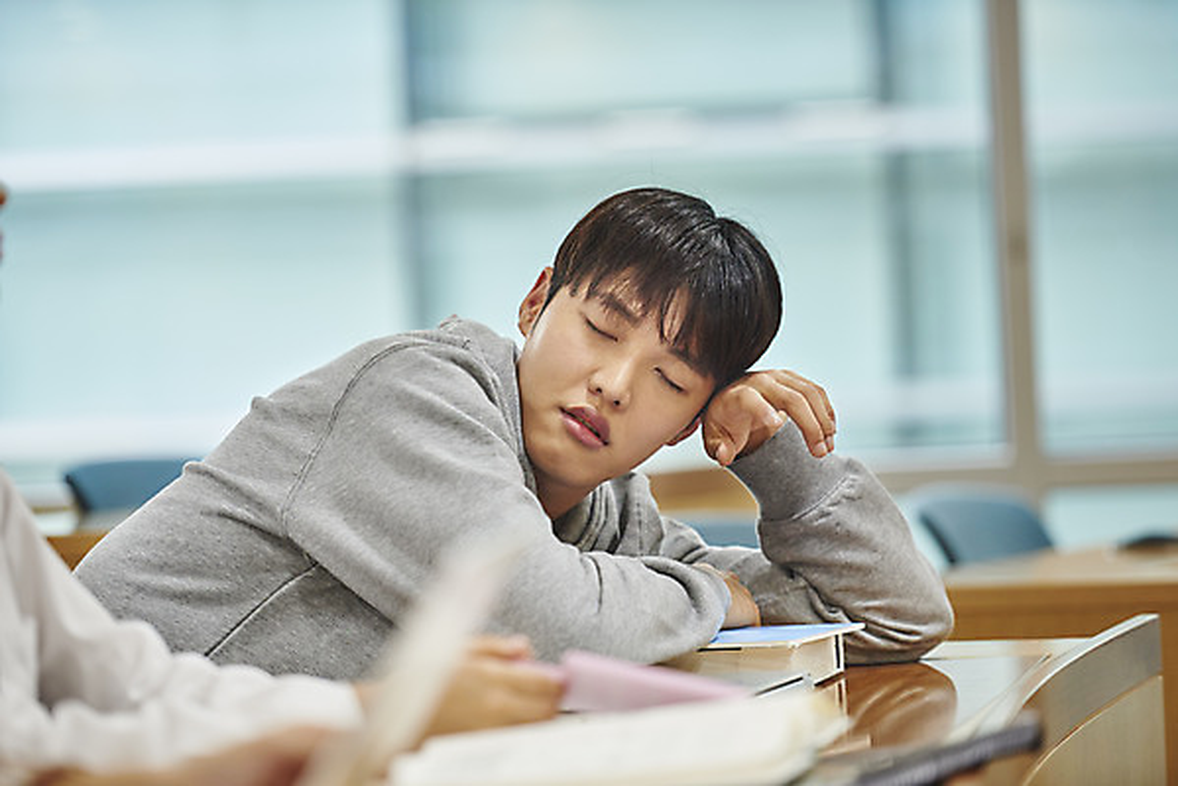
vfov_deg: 9.5
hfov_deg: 14.1
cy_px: 393
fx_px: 4747
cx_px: 589
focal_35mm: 145
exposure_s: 1/200
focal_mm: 145
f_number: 2.8
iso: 1000
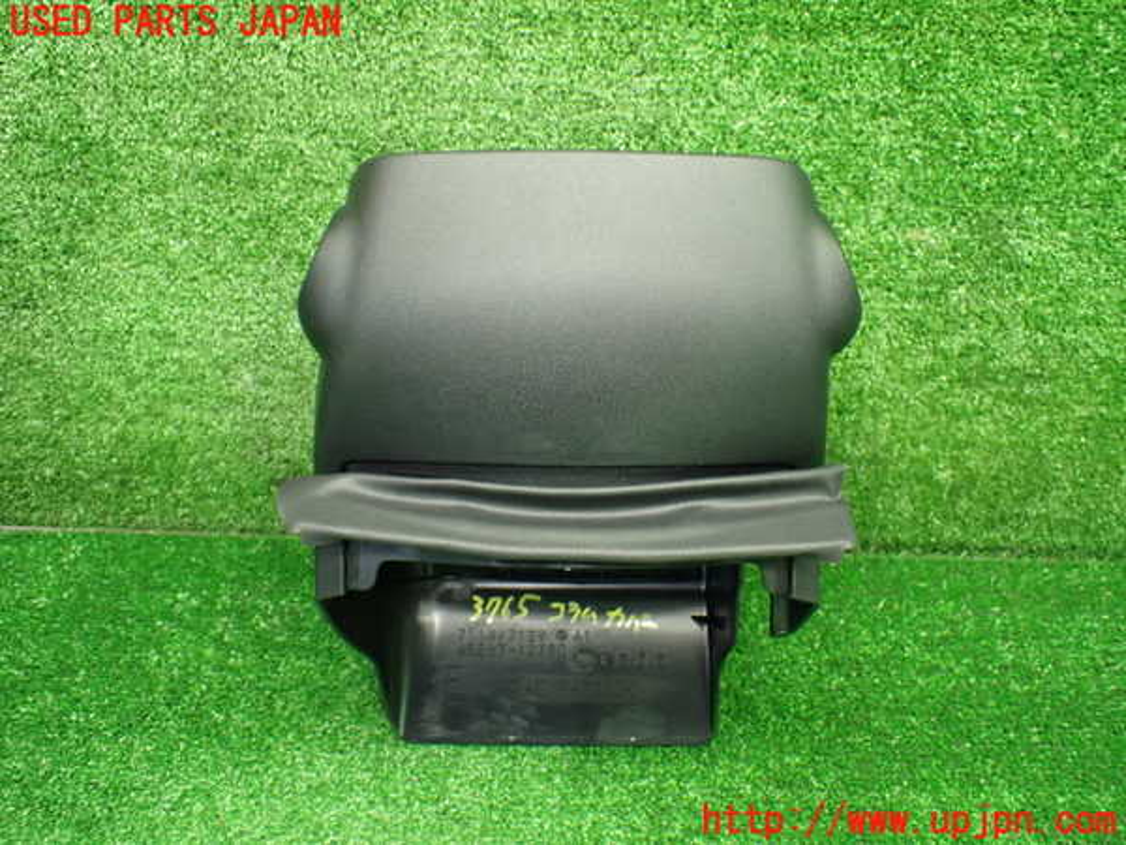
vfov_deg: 46.8
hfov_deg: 60.0
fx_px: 976
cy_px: 422
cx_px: 563
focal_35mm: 30
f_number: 2.3
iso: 800
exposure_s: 1/80
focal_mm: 5.4
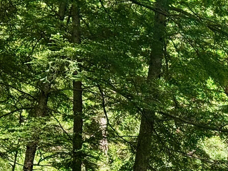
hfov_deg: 11.6
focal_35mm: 161
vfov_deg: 9.0
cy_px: 262
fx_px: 1061
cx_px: 378
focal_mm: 6.76
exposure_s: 1/1000
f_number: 1.78
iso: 64
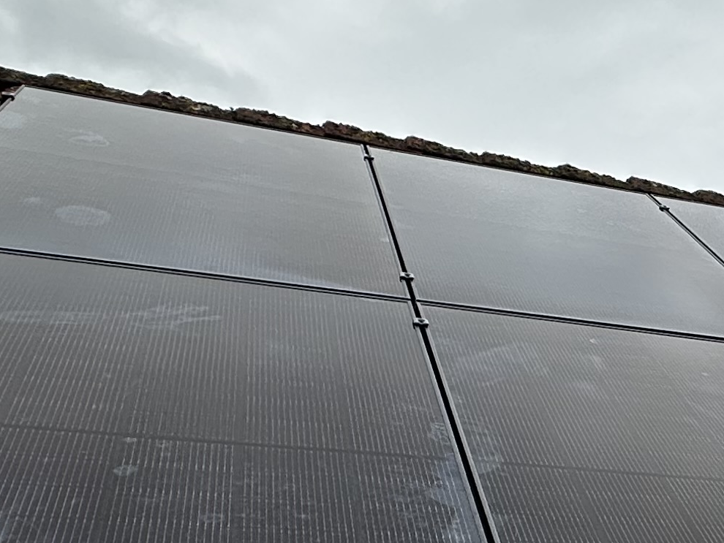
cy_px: 436
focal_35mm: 57
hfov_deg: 31.7
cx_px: 688
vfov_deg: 25.2
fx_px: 1192
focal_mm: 2.22
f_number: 2.2
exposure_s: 1/749
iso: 50
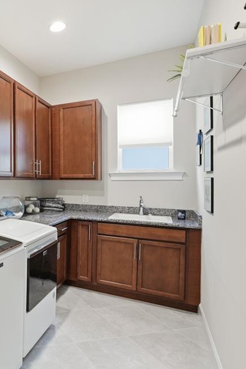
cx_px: -26
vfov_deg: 71.5
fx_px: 256
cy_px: 181
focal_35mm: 25
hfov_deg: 40.9
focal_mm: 16
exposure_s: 1/6
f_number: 9
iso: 200
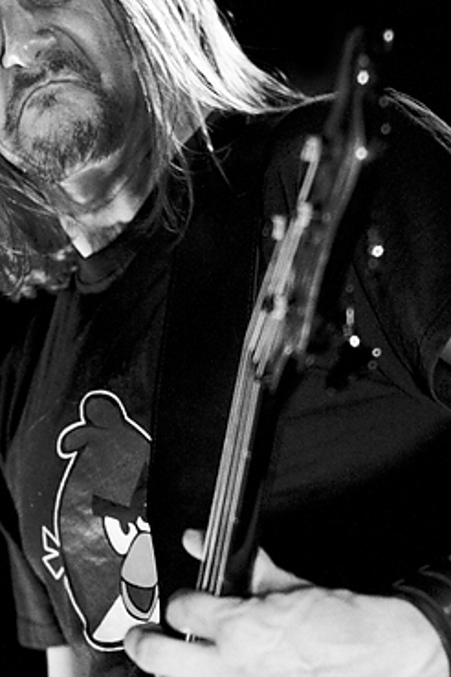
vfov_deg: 11.2
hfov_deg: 7.5
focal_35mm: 183
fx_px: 3439
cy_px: 571
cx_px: 99
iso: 800
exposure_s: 1/200
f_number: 2
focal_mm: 50
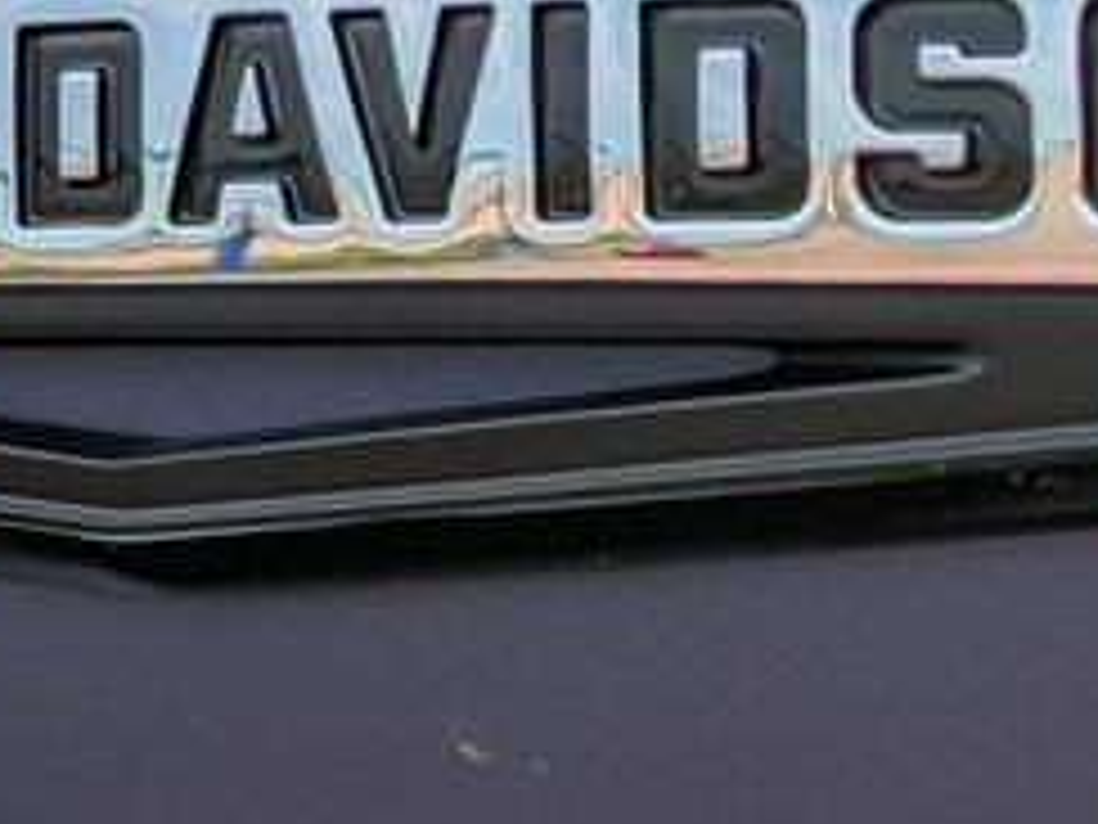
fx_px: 5202
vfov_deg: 9.0
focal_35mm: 164
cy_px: 106
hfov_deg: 11.2
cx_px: -927
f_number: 1.89
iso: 40
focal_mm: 5.43
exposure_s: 1/2451
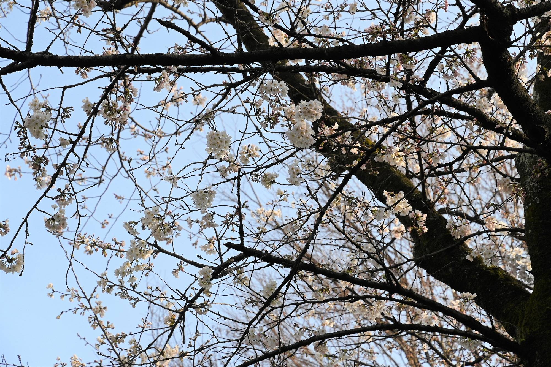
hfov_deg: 17.1
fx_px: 1836
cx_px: 276
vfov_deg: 11.4
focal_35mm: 120
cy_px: 184
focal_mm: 80
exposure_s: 1/320
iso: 100
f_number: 6.3
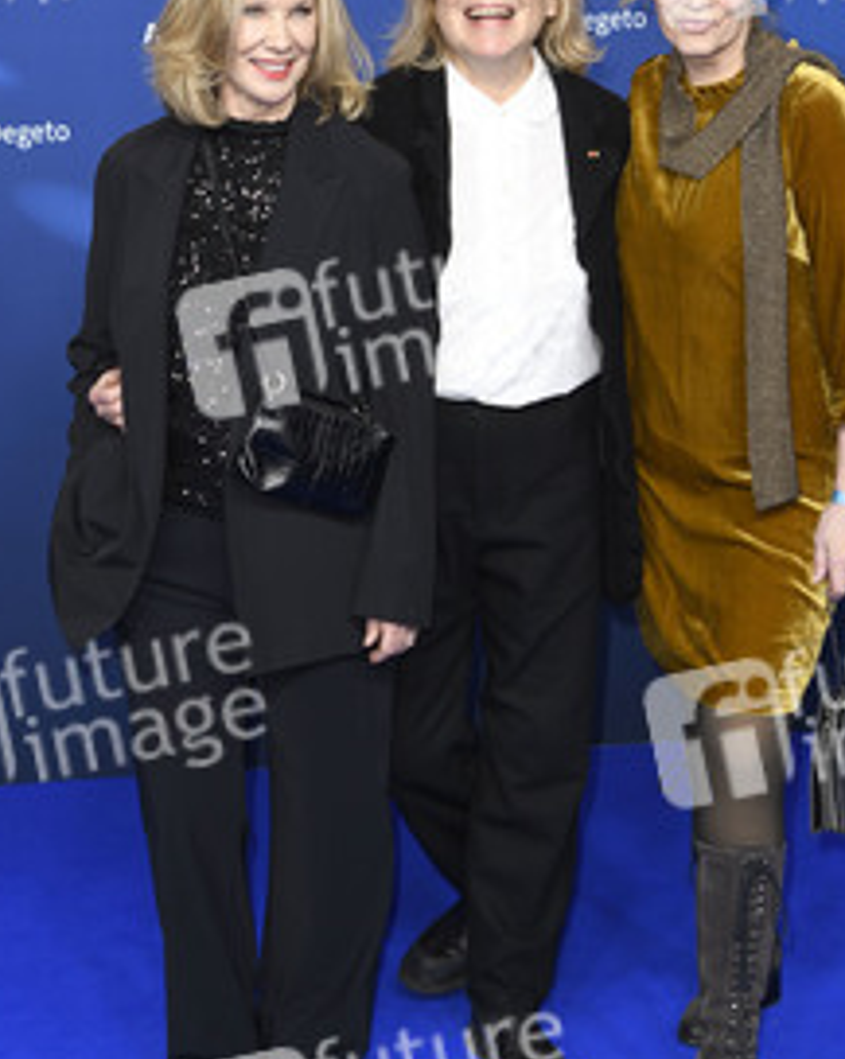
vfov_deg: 27.5
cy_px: 522
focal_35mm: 69
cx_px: 491
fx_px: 2161
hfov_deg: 22.1
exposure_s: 1/320
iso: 800
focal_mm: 50
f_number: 4
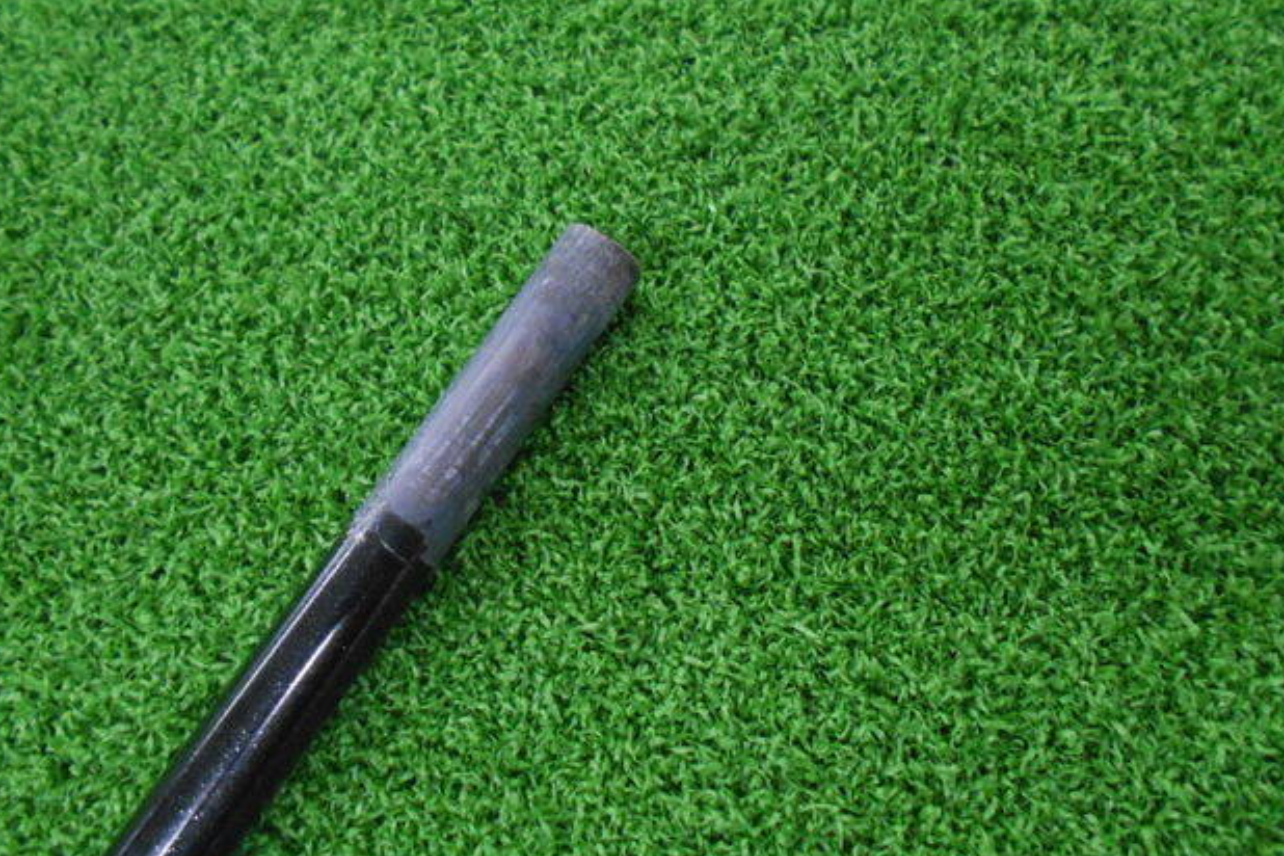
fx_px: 999
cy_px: 364
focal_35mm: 28
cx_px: 634
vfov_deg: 46.3
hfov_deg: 65.5
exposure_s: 1/60
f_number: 3.2
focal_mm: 4.6
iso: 800
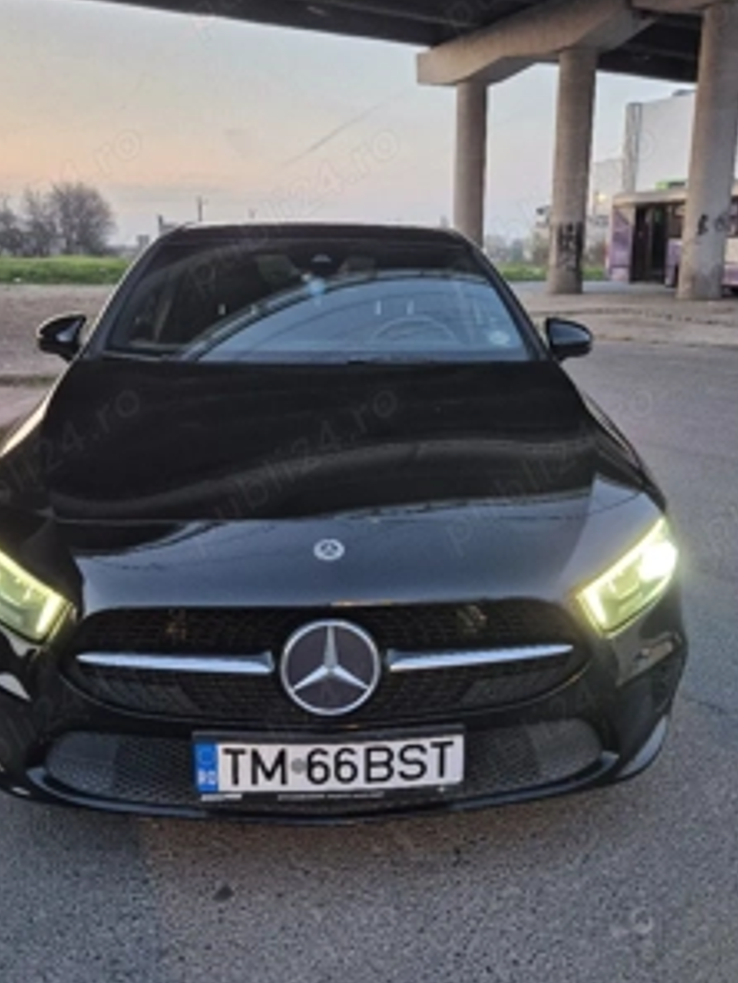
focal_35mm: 31
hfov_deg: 45.5
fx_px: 881
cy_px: 506
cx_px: 357
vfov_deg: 58.3
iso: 400
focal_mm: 5.4
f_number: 1.8
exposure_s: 1/33
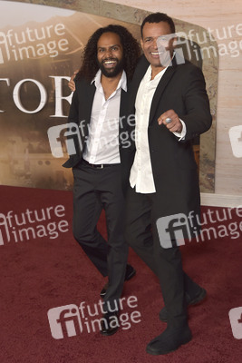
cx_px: 121
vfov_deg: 38.2
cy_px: 182
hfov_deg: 26.0
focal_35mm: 52
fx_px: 524
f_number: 5.6
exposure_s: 1/250
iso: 1000
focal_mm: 52
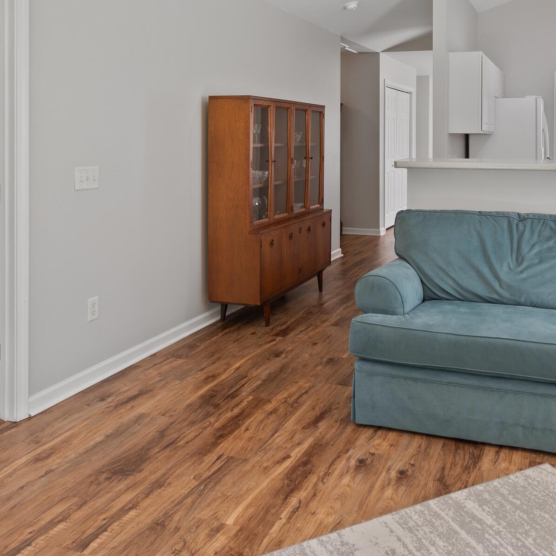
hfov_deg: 50.0
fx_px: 582
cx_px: 382
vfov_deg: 49.4
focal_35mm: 32
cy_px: 151
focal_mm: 10
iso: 100
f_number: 4.5
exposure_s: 1/5
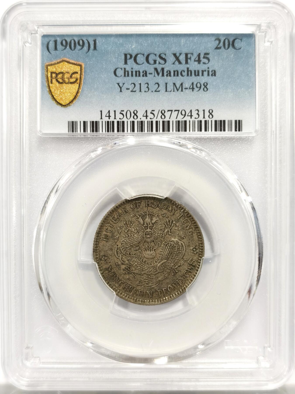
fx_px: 614
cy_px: 197
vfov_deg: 35.5
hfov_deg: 27.0
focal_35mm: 54
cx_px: 148
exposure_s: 1/100
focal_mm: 5.56
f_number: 16
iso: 160
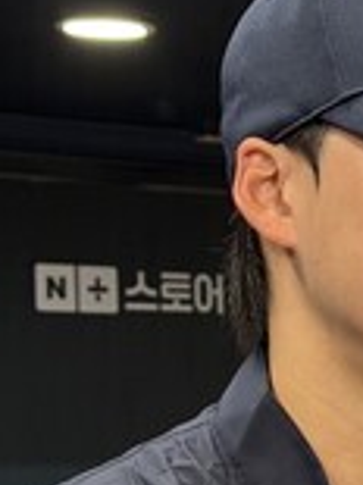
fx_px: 2604
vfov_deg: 10.5
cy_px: 510
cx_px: 435
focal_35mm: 186
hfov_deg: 7.9
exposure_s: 1/71
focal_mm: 6.76
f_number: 1.78
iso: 100
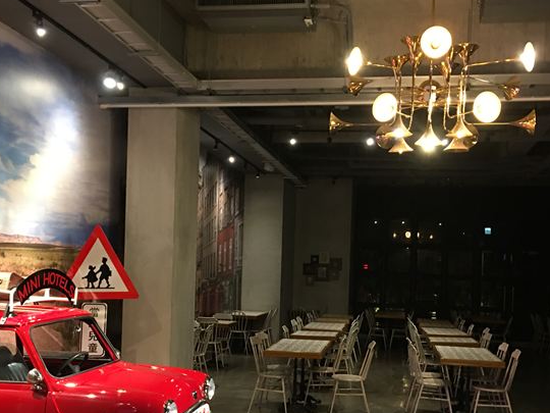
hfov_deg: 43.9
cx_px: 278
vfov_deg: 33.3
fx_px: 683
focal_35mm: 43
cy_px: 273
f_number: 2.2
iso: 80
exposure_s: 1/8
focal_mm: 4.15
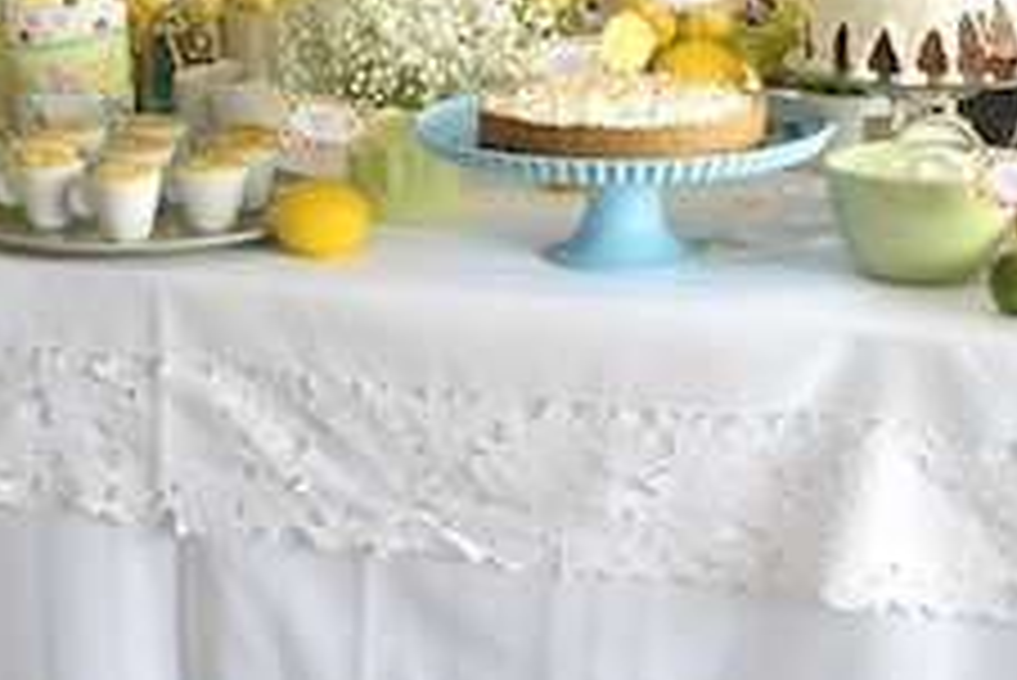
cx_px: 531
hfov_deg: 20.6
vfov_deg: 13.6
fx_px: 2798
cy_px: -27
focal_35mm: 99
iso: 160
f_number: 4
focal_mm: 35
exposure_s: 1/30
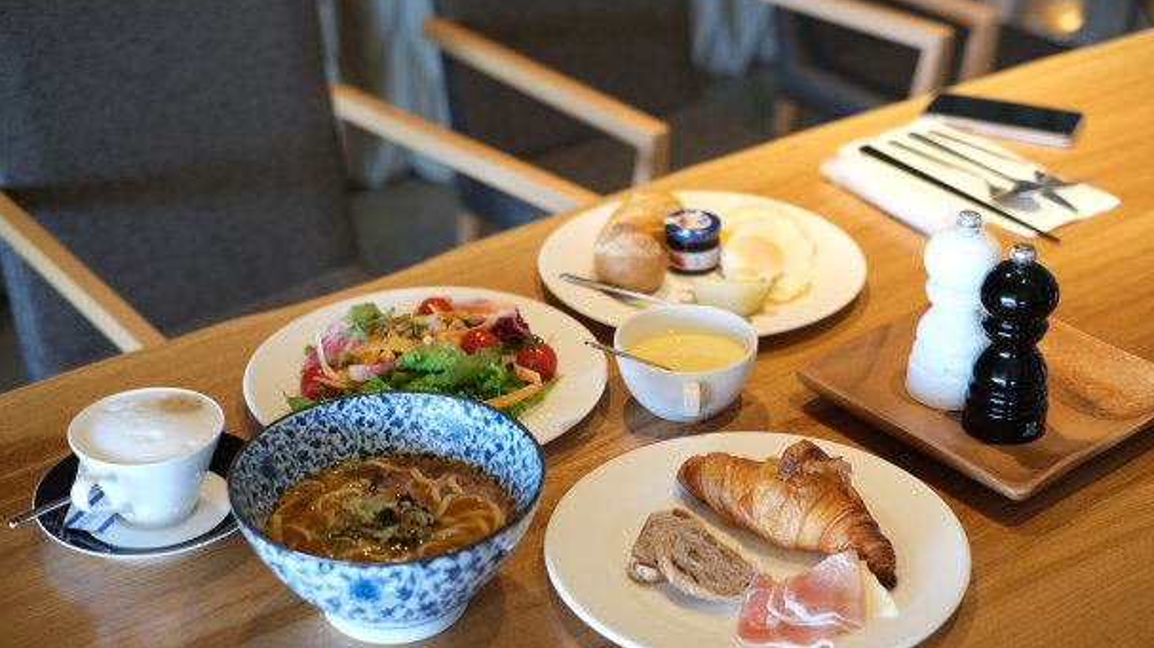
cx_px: 580
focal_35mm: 56
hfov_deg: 37.2
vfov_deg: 21.4
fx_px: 1713
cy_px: 369
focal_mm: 35
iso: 500
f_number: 2.2
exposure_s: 1/180
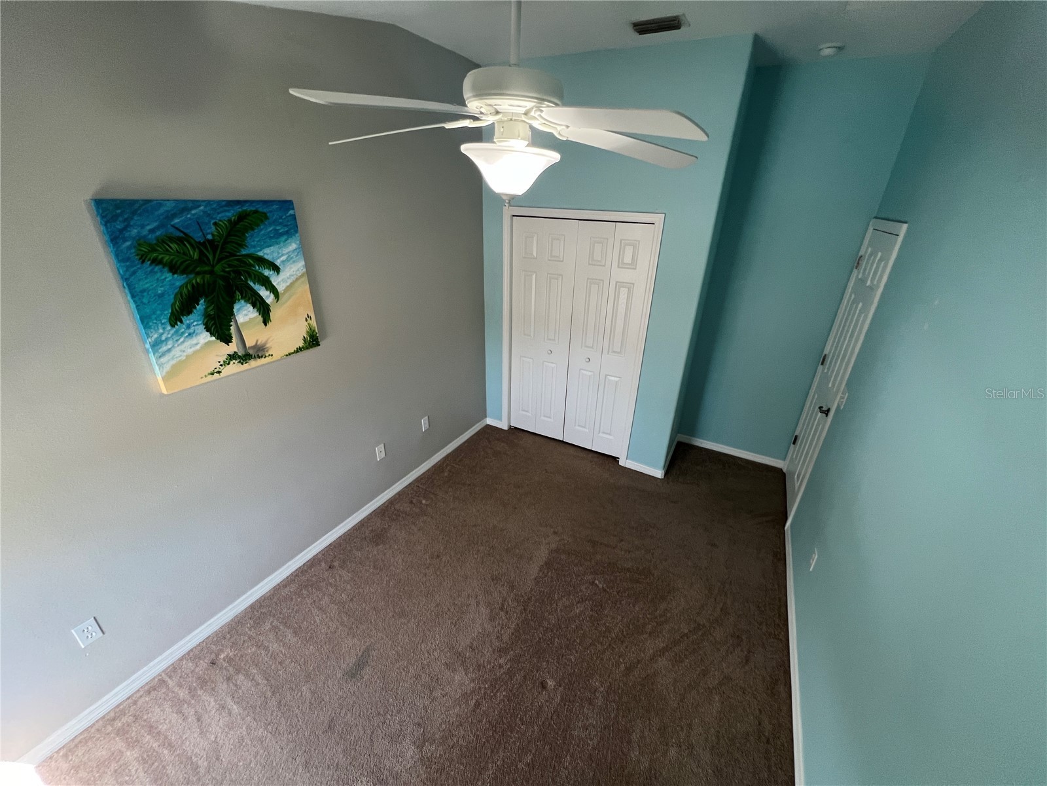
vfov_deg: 89.9
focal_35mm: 13
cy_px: 393
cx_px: 524
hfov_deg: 106.2
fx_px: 393
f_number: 1.8
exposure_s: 1/120
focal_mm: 1.57
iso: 200
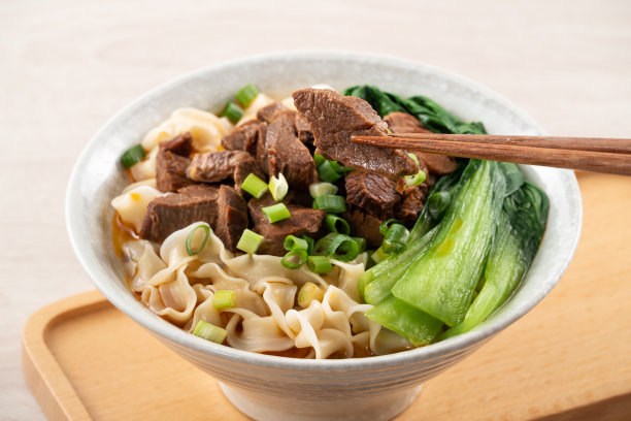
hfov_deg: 6.9
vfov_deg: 4.6
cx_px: 316
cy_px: 210
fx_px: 5258
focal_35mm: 300
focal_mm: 300
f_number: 13
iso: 100
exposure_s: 1/125
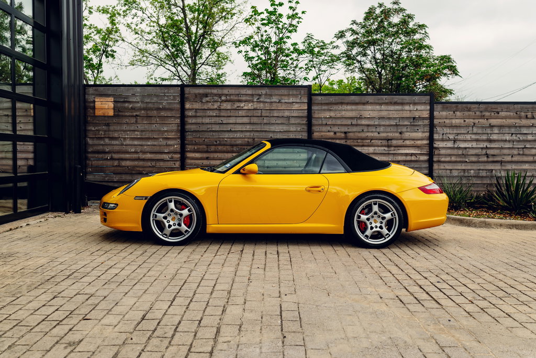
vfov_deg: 37.9
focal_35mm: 35
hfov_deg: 54.4
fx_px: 521
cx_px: 268
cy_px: 179
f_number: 3.5
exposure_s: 1/200
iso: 100
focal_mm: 35
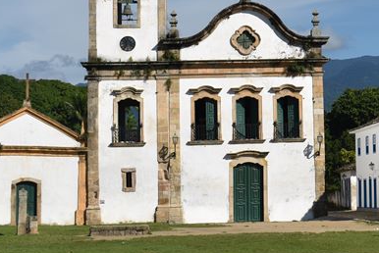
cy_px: 35
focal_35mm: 107
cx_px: 427
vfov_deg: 12.7
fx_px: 1131
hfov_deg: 18.3
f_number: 7.1
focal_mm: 27
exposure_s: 1/640
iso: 100
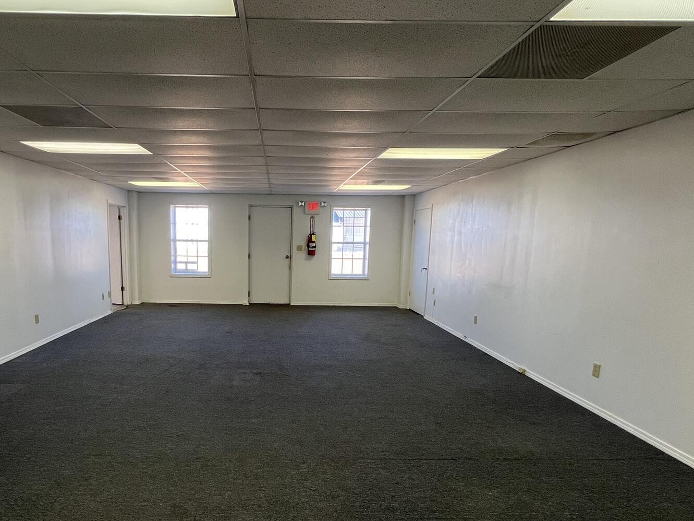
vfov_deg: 65.6
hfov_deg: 80.7
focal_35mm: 20
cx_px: 275
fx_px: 401
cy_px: 300
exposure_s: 1/120
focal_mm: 1.57
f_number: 1.8
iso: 125
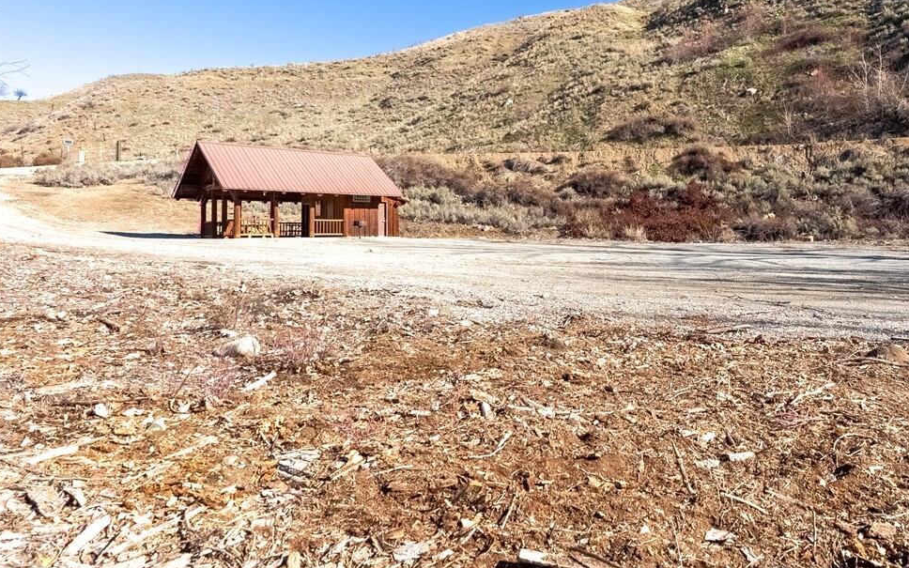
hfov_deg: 71.1
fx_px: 619
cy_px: 222
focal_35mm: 25
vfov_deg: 48.9
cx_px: 580
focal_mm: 14
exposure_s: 1/4000
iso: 100
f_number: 11
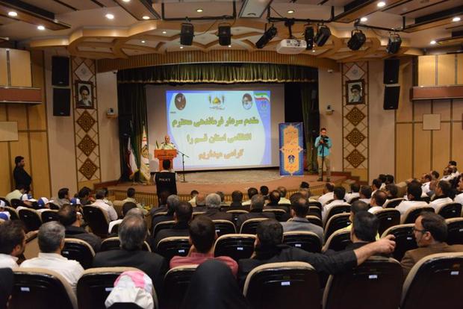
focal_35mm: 28
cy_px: 154
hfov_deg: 65.4
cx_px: 232
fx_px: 360
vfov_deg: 46.4
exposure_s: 1/200
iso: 5000
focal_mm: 28
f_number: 5.6
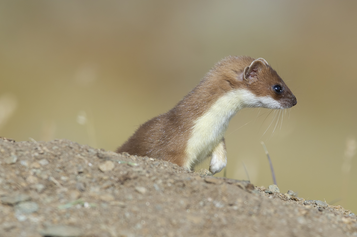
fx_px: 9753
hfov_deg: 2.1
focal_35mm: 984
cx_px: 272
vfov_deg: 1.4
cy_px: 96
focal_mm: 600
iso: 640
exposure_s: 1/1600
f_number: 8
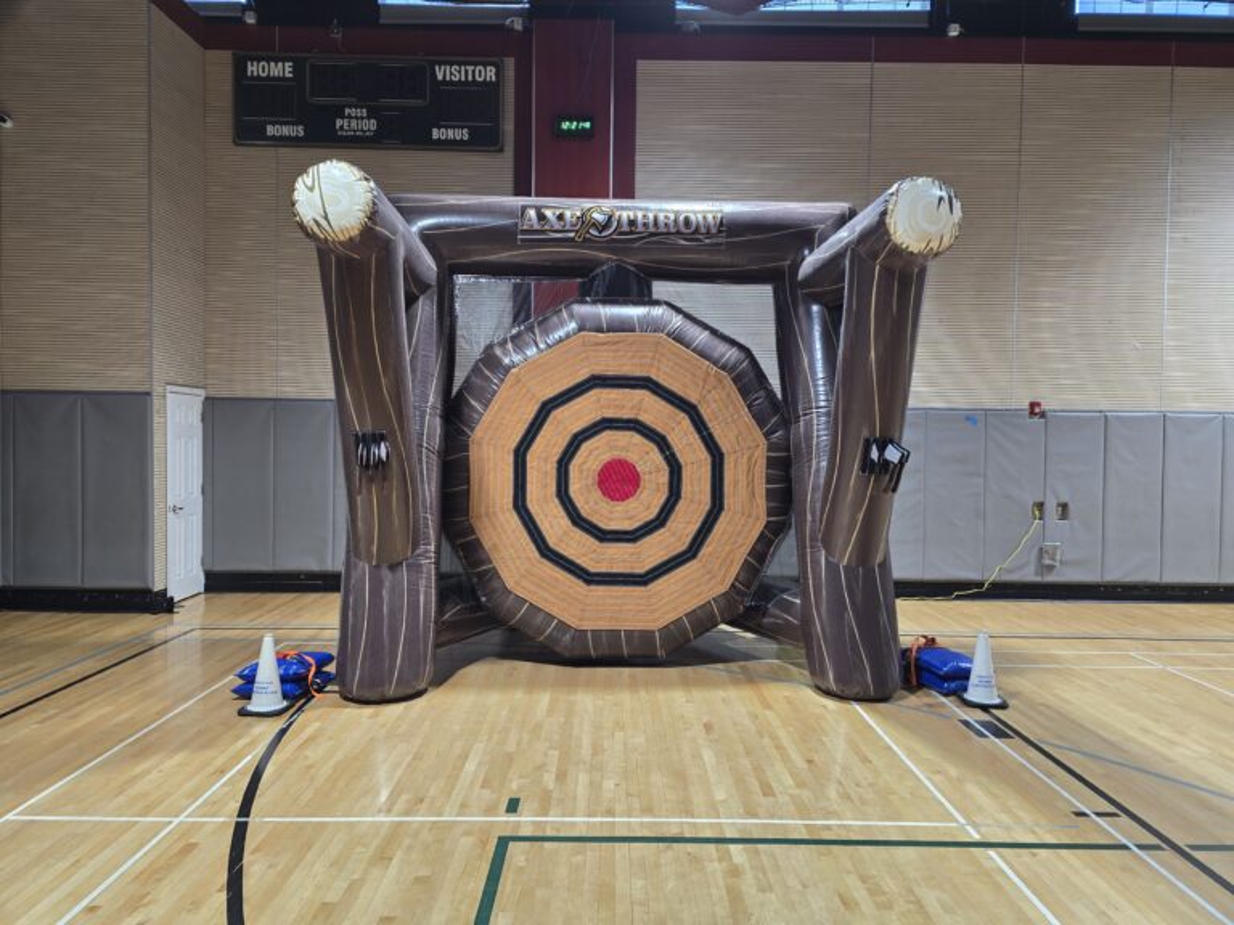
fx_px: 820
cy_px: 462
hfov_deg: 73.9
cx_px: 617
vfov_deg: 58.9
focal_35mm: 23
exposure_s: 1/50
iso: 80
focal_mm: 6.3
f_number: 1.7
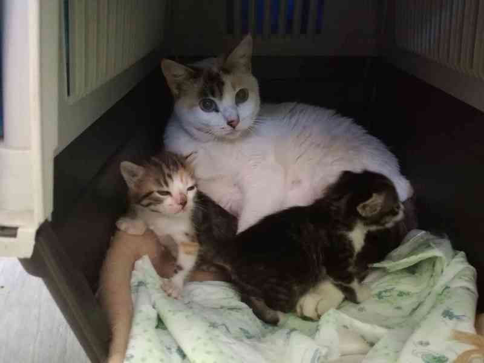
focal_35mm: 27
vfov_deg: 51.4
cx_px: 242
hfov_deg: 65.3
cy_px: 182
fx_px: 378
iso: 640
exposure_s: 1/16.7
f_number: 2
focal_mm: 3.79
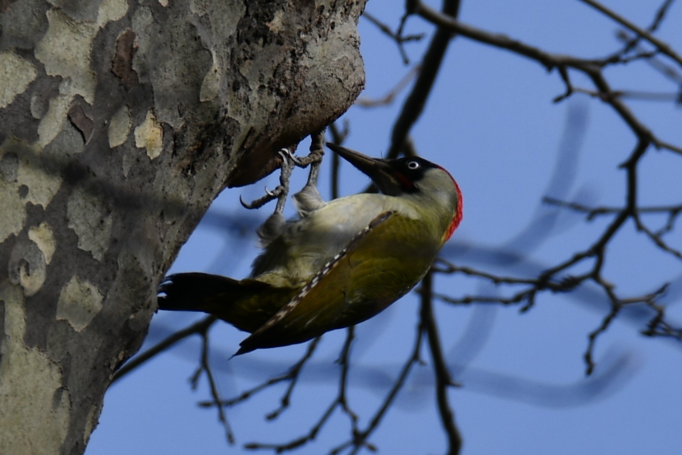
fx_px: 8524
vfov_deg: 3.1
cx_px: 341
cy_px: 228
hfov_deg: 4.6
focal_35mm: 450
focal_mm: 300
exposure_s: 1/500
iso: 100
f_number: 8
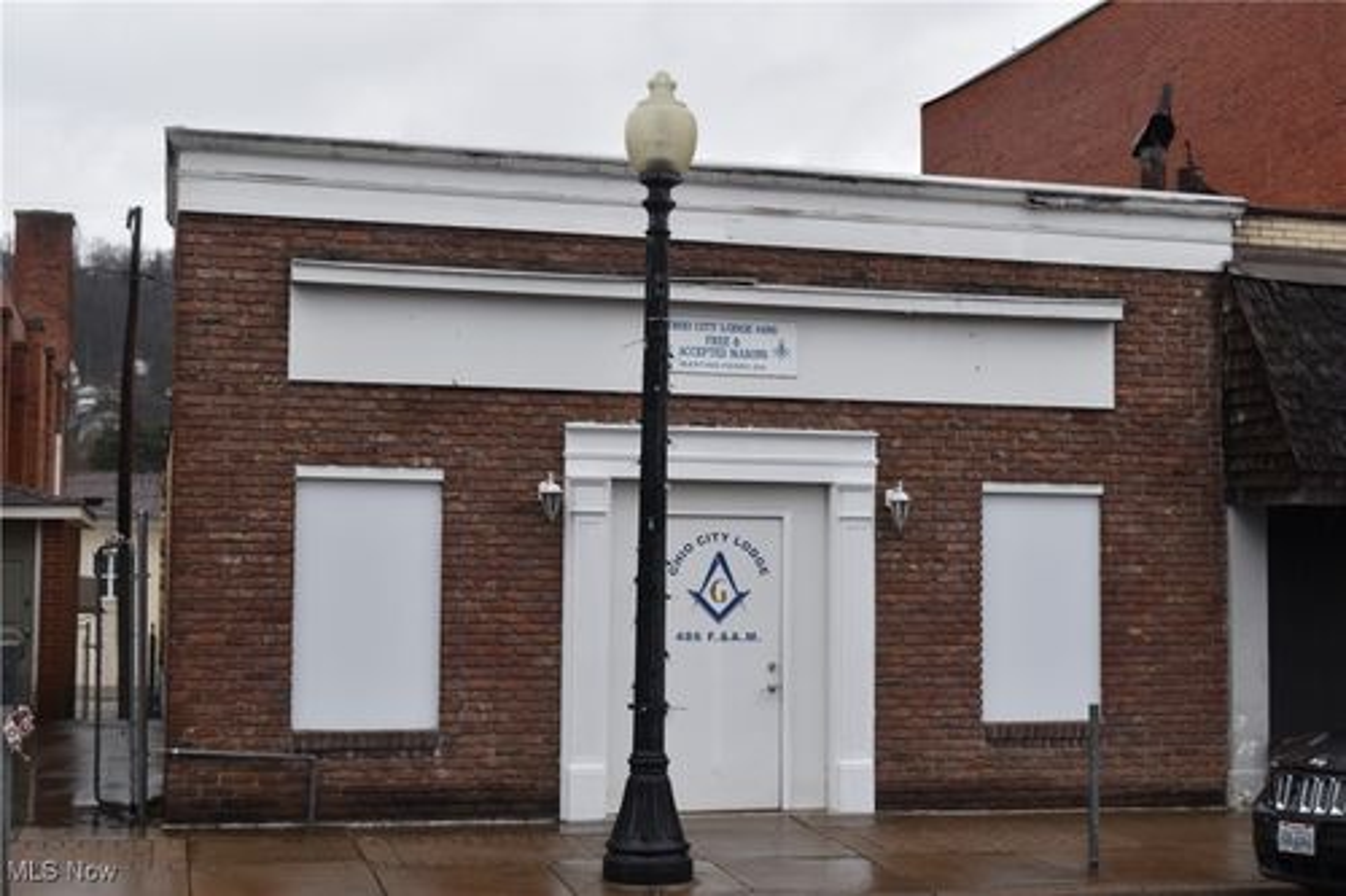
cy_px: 448
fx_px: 1906
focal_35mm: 51
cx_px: 673
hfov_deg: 38.9
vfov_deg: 26.5
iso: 400
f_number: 7.1
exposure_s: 1/200
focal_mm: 34
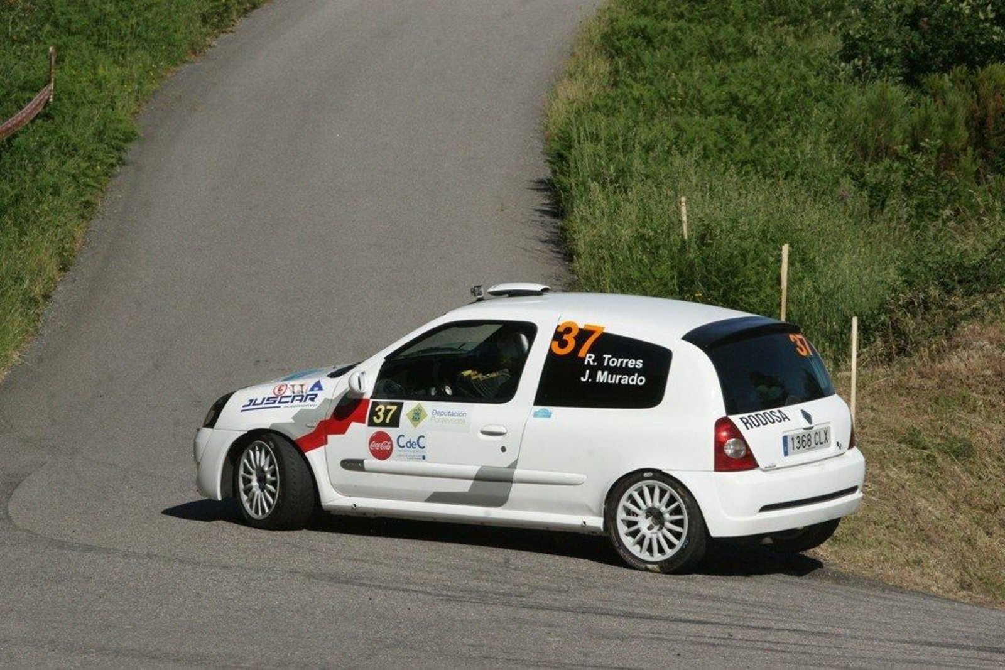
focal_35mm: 250
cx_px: 502
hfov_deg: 8.2
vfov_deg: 5.5
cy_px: 335
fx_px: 6979
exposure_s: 1/1600
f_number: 13
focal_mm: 250
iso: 800
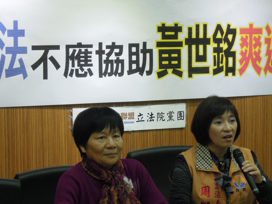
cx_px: 132
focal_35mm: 104
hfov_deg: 18.9
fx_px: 817
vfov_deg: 14.2
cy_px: 123
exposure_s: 1/50
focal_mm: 13.8
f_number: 4.7
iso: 400
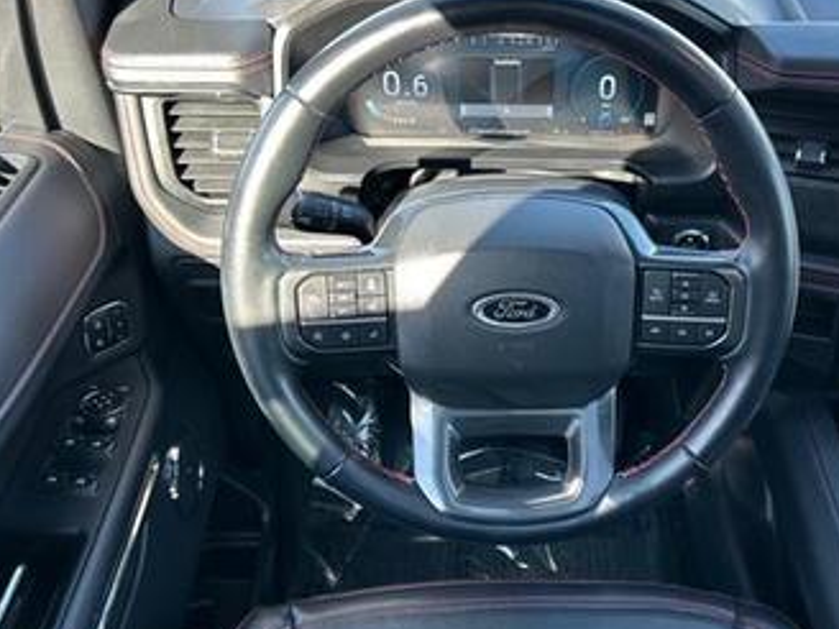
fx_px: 969
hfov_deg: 46.3
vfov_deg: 35.9
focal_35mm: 40
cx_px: 537
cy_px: 371
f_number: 1.5
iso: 64
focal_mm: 5.7
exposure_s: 1/121
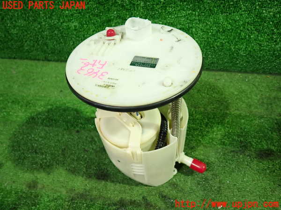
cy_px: 105
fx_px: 203
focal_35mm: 25
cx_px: 140
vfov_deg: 54.9
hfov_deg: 69.4
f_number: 2
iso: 400
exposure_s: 1/30
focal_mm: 4.5
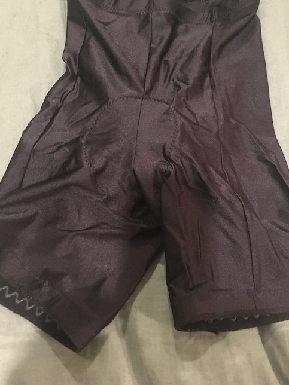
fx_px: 401
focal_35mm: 36
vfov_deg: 51.1
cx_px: 159
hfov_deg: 39.6
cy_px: 156
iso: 320
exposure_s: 1/15
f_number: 2.2
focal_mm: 4.15
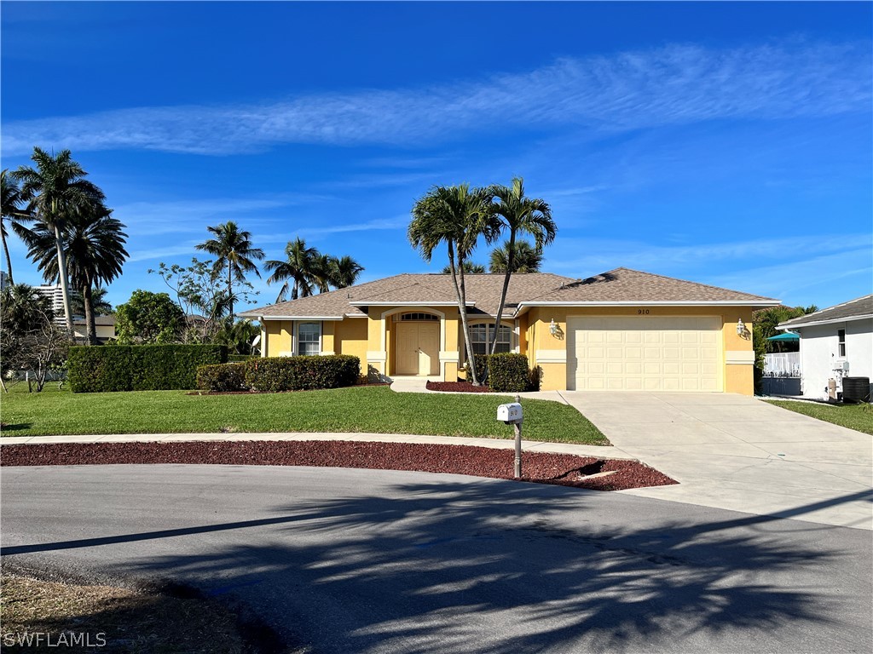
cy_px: 327
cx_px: 436
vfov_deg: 53.1
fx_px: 656
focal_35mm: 26
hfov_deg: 67.3
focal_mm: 5.1
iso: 50
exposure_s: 1/4651
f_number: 1.6
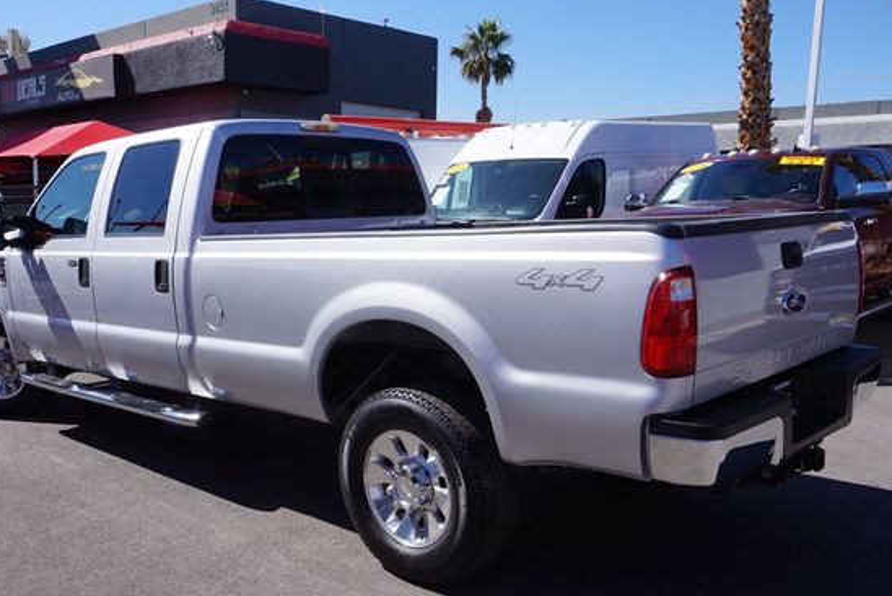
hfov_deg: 54.3
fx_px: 868
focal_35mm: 35
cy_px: 344
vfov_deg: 37.8
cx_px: 397
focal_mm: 20
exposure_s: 1/80
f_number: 14
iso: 100
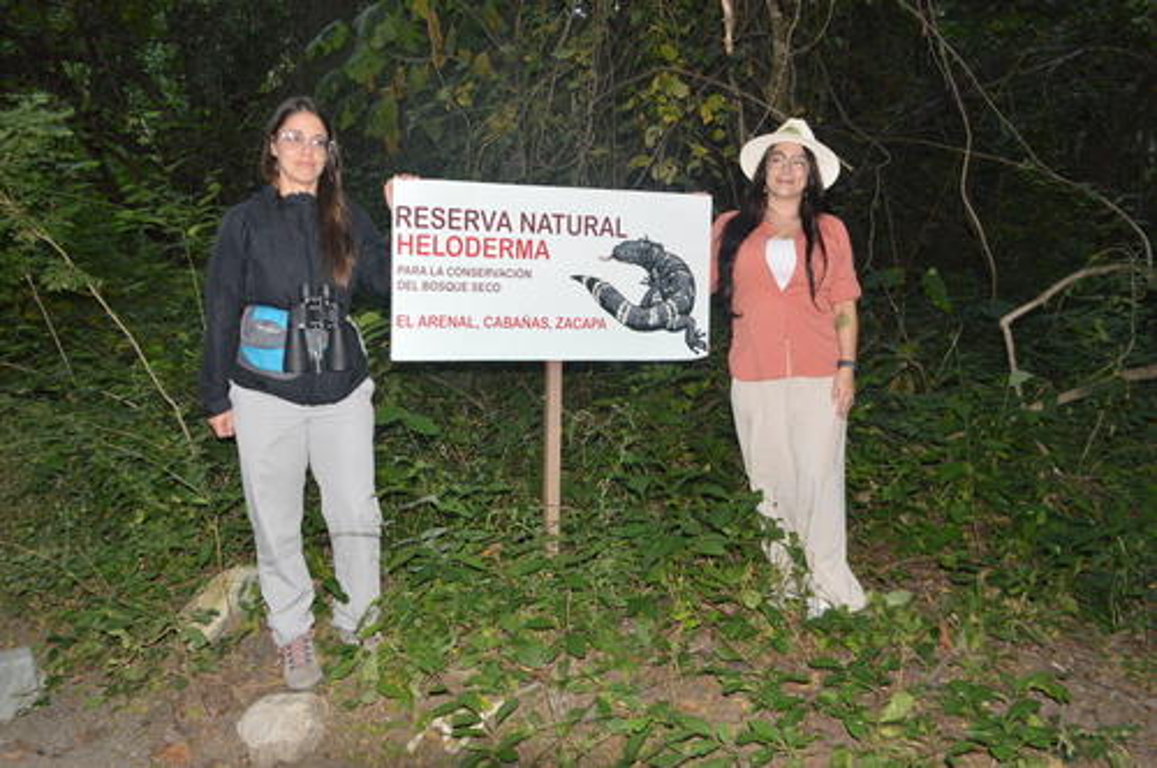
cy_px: 384
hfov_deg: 57.3
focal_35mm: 33
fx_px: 1059
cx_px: 578
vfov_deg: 39.9
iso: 1600
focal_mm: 22
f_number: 8
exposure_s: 1/125
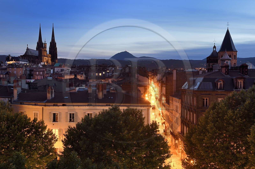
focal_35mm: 44
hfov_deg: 44.5
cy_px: 84
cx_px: 128
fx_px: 311
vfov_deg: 30.5
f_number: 9
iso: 200
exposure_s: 13
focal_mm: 44
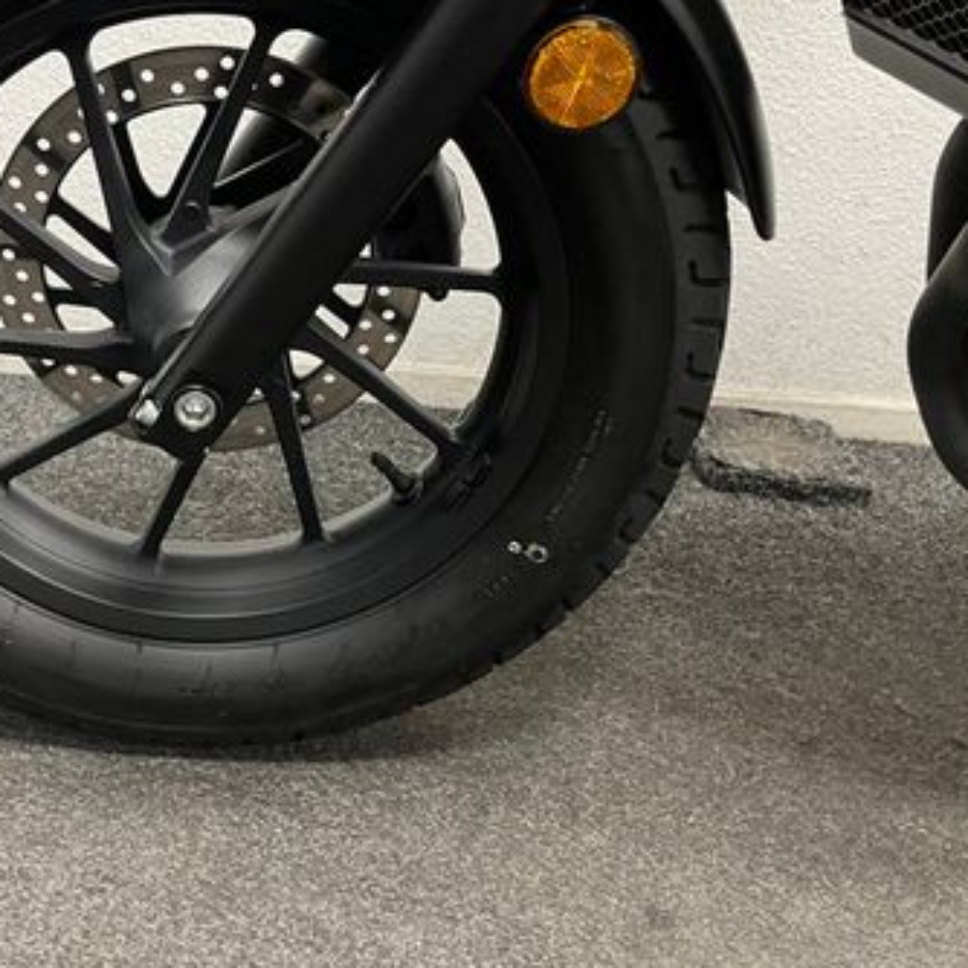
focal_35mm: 44
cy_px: 275
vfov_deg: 37.6
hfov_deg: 37.2
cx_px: 214
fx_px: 1392
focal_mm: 5.1
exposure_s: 1/50
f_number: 1.6
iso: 250
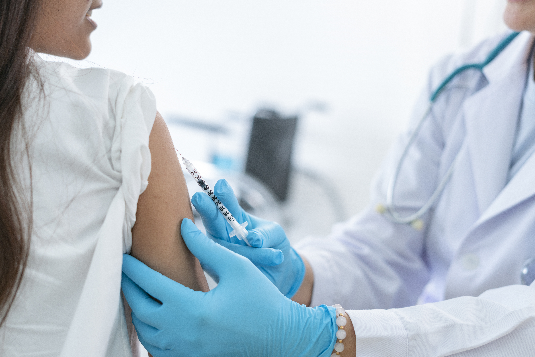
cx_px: 257
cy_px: 196
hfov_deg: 36.2
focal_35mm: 55
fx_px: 817
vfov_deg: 24.6
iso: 250
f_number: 2.8
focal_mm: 50
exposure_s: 1/320
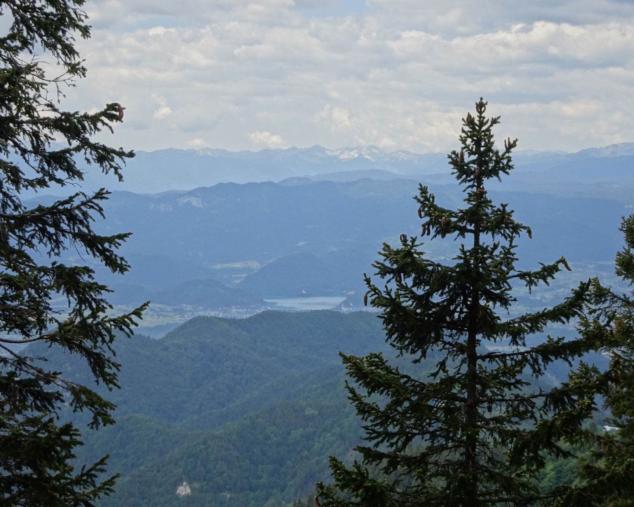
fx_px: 1445
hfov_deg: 24.8
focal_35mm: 77
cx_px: 317
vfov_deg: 19.9
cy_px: 254
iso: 80
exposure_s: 1/250
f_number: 5
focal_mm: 12.42
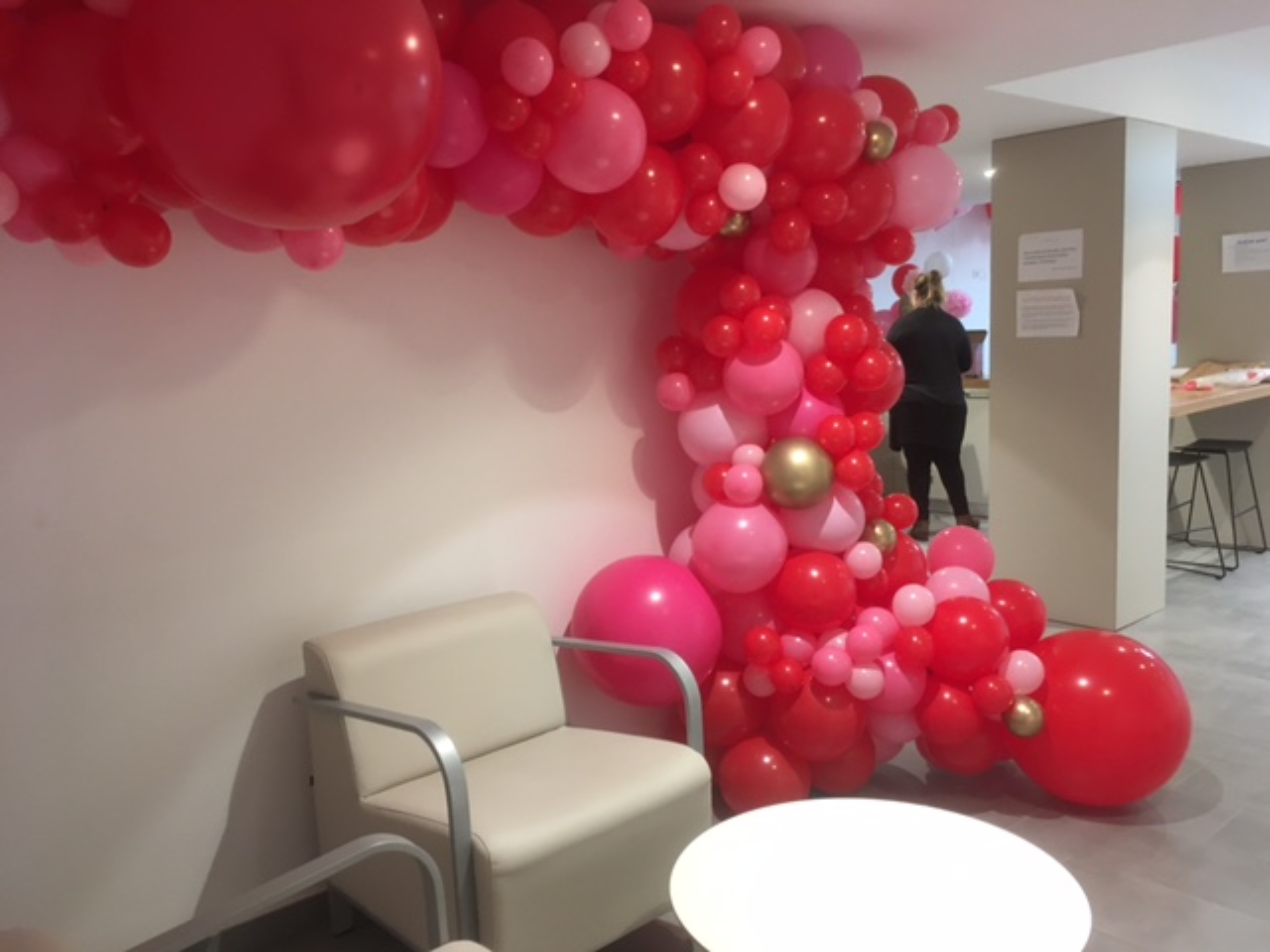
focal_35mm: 29
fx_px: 1064
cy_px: 476
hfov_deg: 61.7
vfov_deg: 48.2
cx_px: 635
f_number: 2.2
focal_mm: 4.15
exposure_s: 1/33
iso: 125
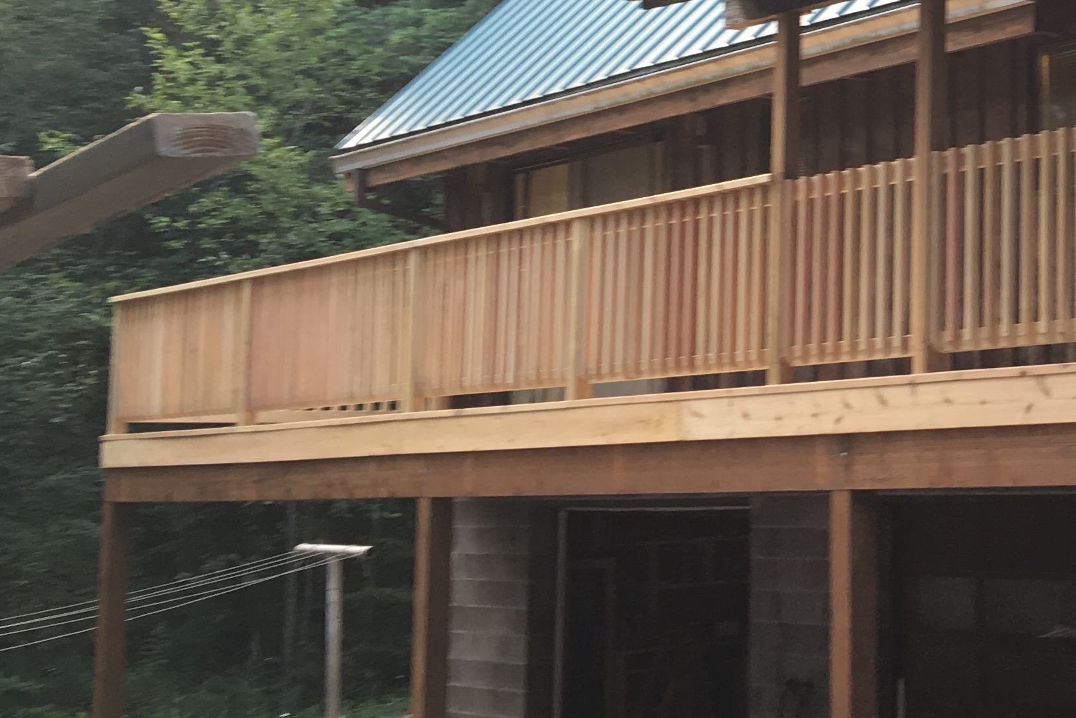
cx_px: 1302
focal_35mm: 74
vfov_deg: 18.3
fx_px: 2212
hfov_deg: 24.6
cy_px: 200
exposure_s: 1/60
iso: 25
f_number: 2.2
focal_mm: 4.15
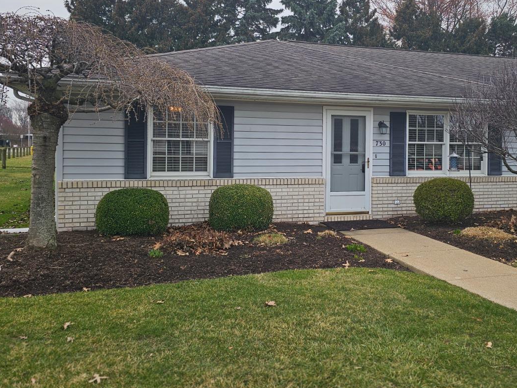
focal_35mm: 33
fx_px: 493
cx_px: 313
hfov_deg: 54.9
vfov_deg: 42.7
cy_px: 148
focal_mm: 6.3
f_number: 1.7
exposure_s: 1/609
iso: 10
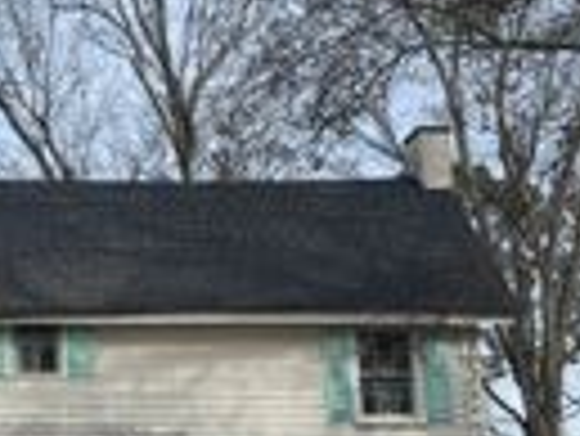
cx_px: 40
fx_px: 1560
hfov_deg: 20.6
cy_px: 191
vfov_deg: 15.9
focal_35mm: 93
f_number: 1.78
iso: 80
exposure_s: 1/4310
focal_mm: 6.76
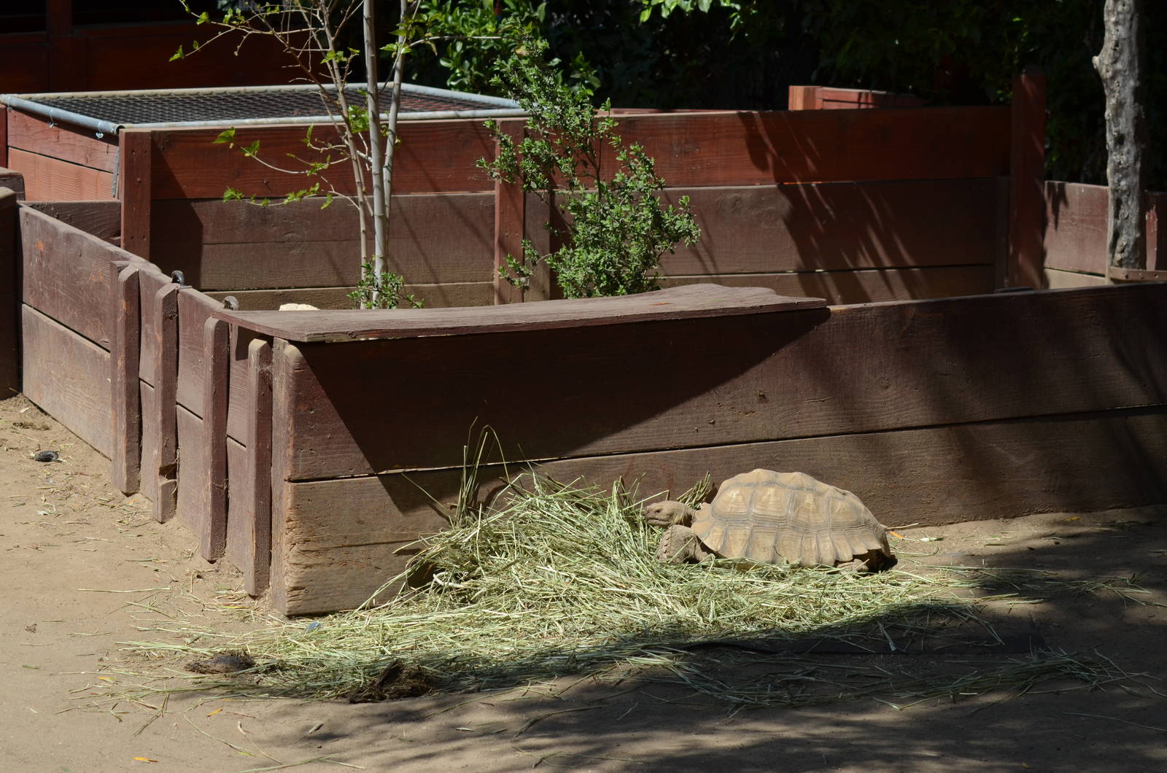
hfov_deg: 19.5
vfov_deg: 13.0
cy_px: 386
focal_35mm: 105
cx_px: 584
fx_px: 3397
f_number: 7.1
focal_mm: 70
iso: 200
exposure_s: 1/800
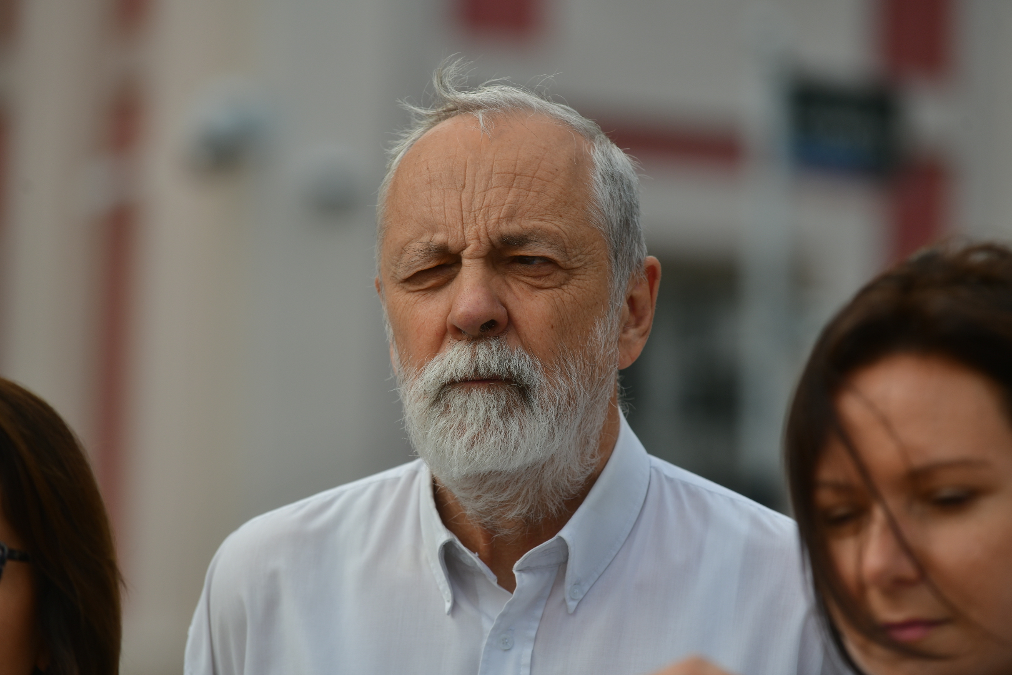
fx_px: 5622
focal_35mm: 200
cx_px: 506
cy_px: 338
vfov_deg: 6.9
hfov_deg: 10.3
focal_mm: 200
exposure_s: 1/500
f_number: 5
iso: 100
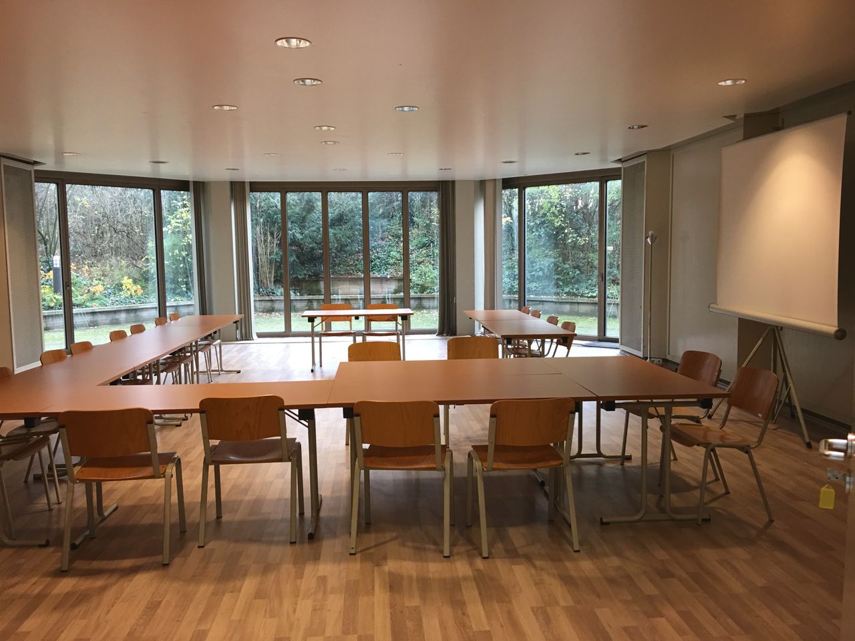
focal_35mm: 29
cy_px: 320
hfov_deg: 61.7
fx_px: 716
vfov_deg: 48.2
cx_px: 428
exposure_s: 1/17
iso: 64
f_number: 2.2
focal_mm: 4.15
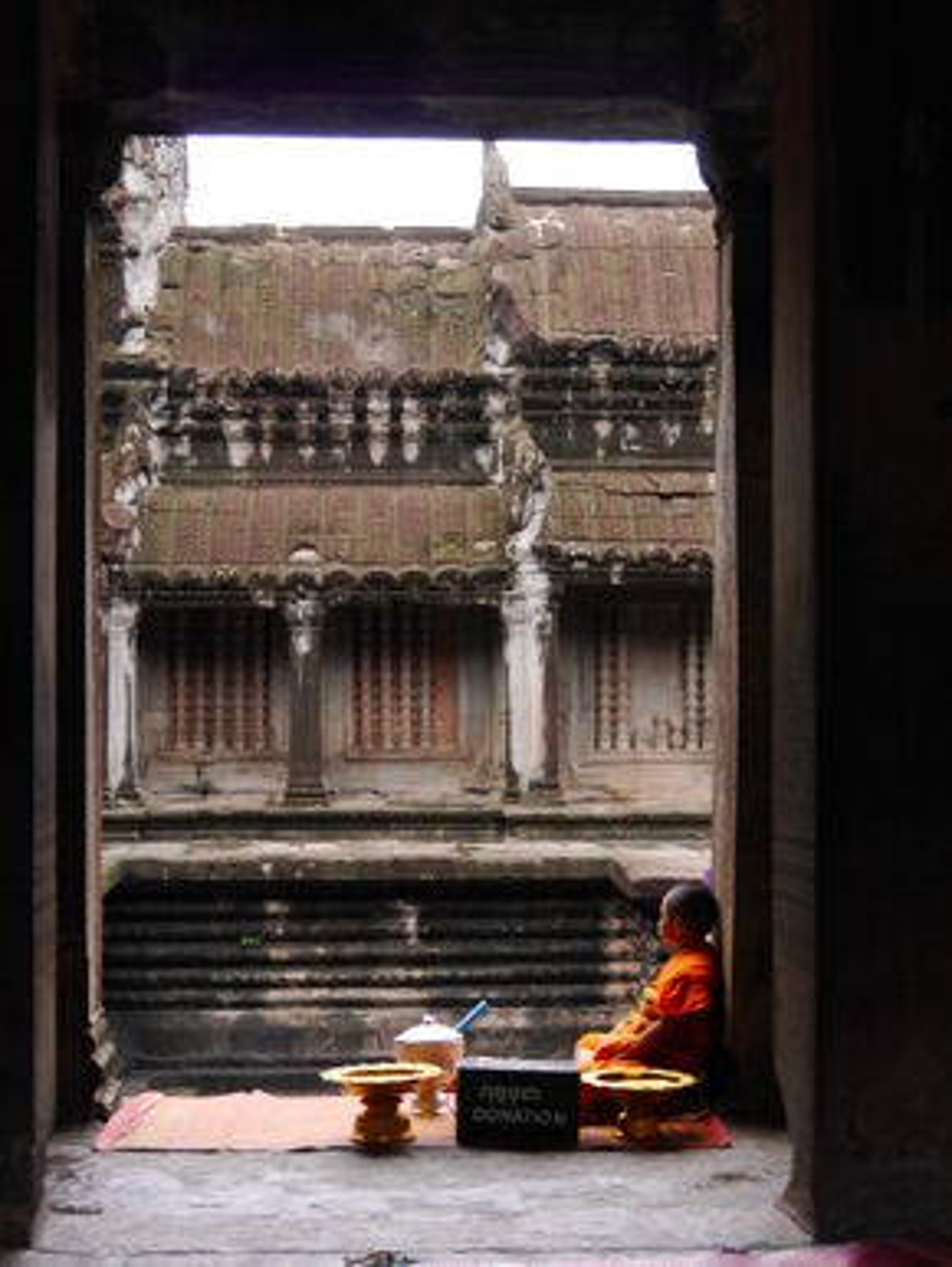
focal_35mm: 64
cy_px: 634
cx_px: 476
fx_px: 2344
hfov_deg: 23.0
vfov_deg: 30.2
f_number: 4.4
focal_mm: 32
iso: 2000
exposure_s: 1/60
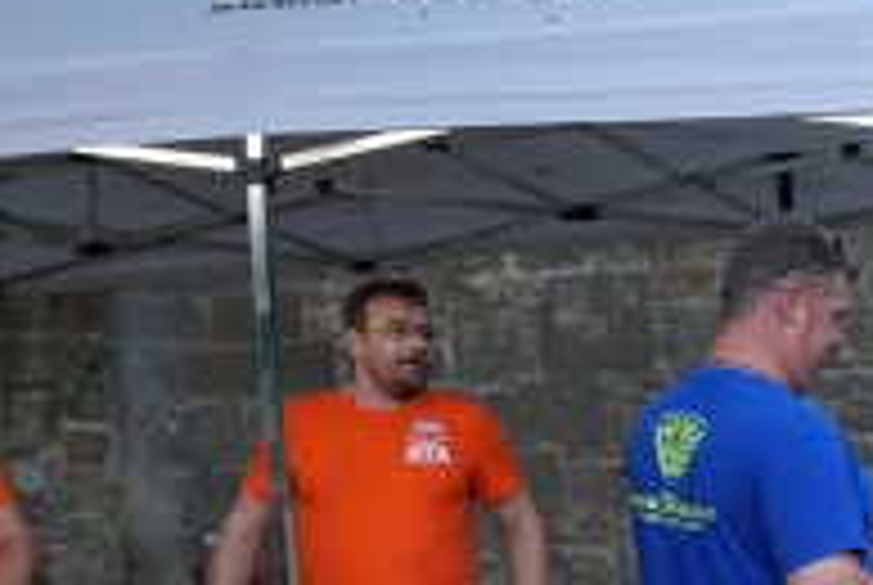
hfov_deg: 18.2
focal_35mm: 108
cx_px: 976
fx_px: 2623
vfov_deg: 12.5
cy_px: 650
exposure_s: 1/160
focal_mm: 28
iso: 320
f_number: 4
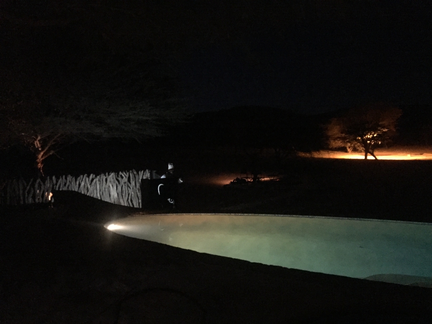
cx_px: 216
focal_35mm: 29
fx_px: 362
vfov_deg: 48.2
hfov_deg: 61.7
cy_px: 162
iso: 2000
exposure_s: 1/17
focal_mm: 4.15
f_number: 2.2
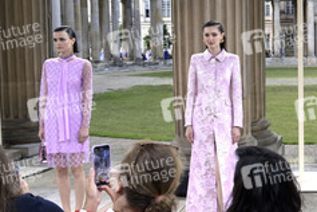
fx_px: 502
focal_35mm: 57
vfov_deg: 23.7
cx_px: 294
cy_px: 72
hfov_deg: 33.0
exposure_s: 1/640
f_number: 6.3
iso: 1600
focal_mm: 30
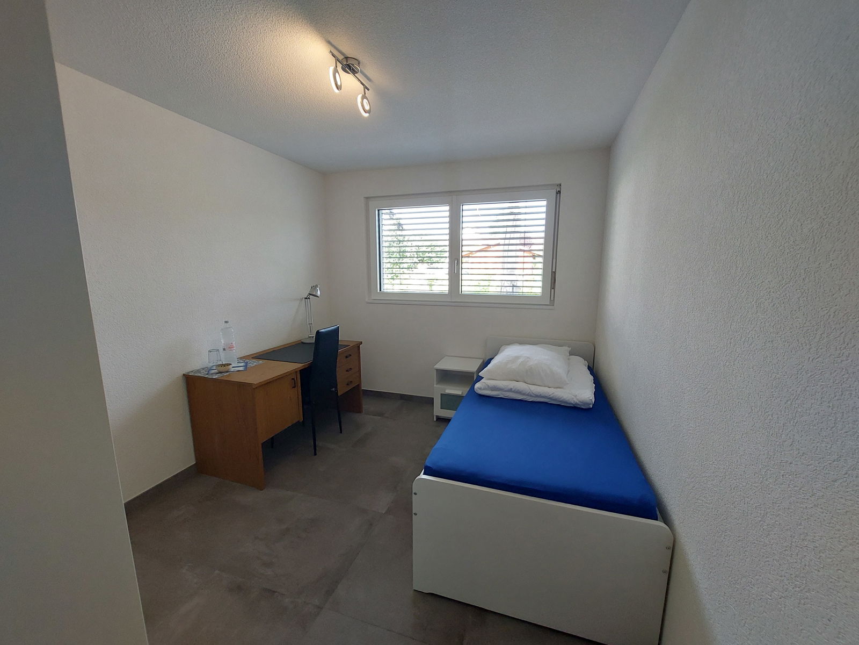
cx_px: 430
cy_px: 322
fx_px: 323
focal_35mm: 13
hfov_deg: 106.2
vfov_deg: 89.9
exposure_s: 1/50
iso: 100
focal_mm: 1.74
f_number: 2.2
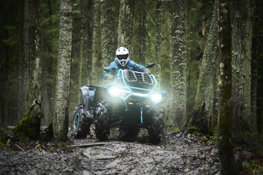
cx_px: 132
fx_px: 1096
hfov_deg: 13.7
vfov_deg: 9.1
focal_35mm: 150
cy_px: 88
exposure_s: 1/500
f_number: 2.8
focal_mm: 150
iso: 3200
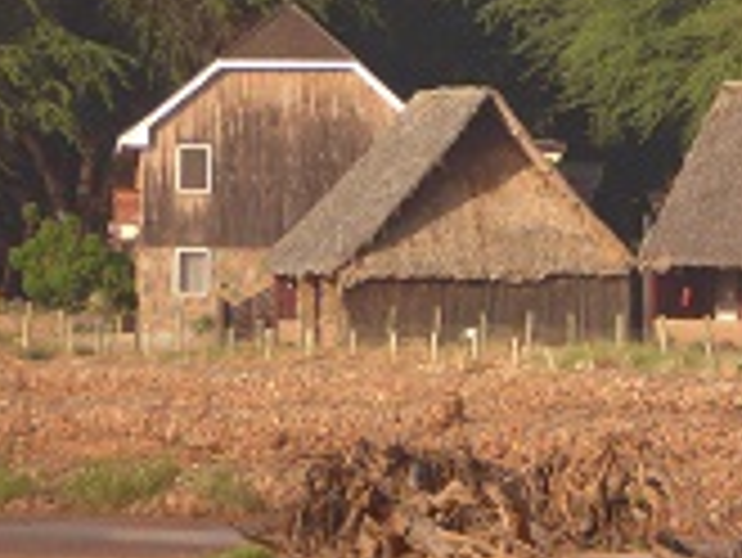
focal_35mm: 1743
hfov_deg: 1.1
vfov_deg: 0.9
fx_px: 37389
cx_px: 818
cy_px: 90
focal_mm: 129
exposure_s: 1/160
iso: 80
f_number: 6.4
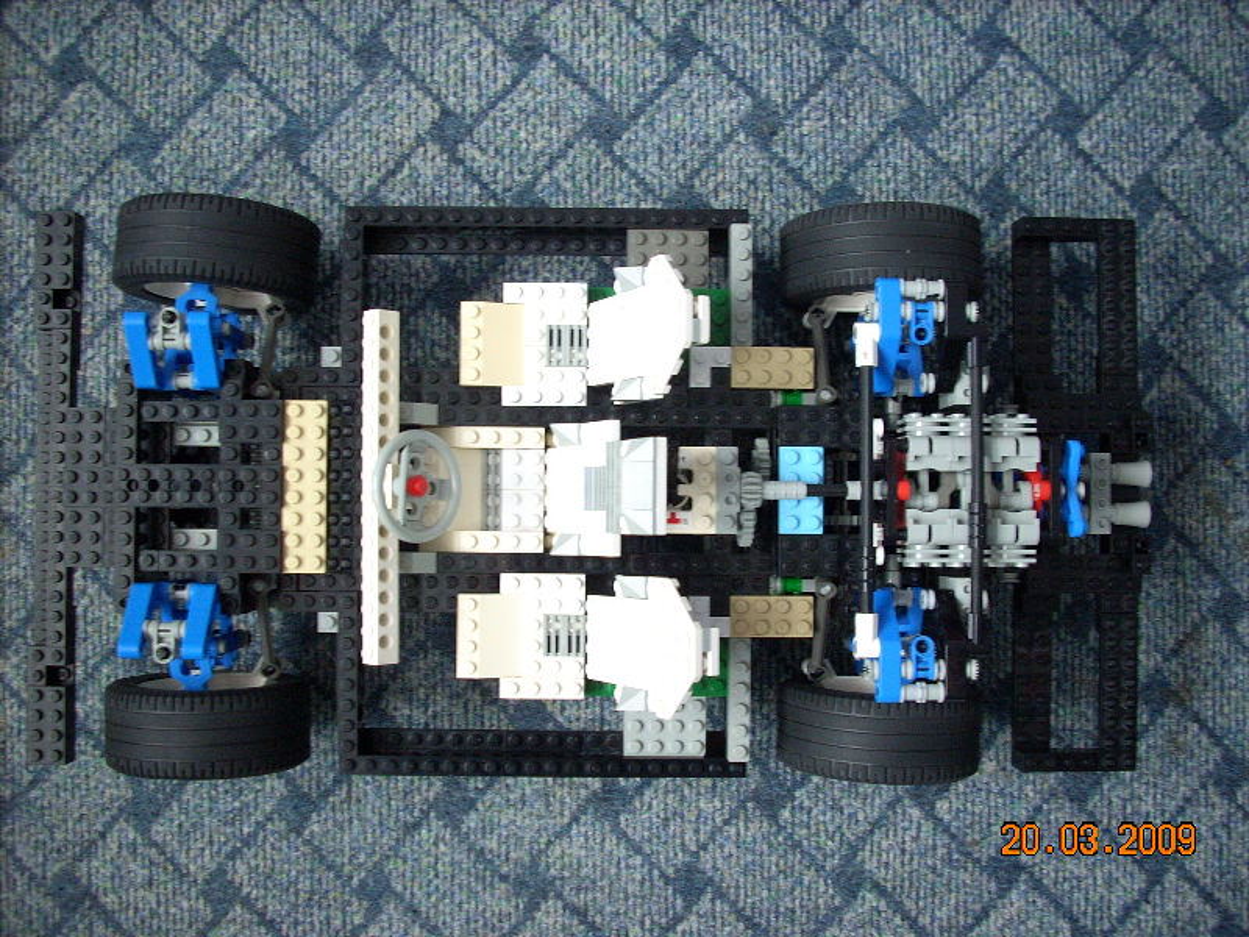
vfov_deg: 38.7
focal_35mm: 37
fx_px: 1335
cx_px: 624
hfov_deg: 50.1
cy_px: 468
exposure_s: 1/8.7
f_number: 2.8
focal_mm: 6.2
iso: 200
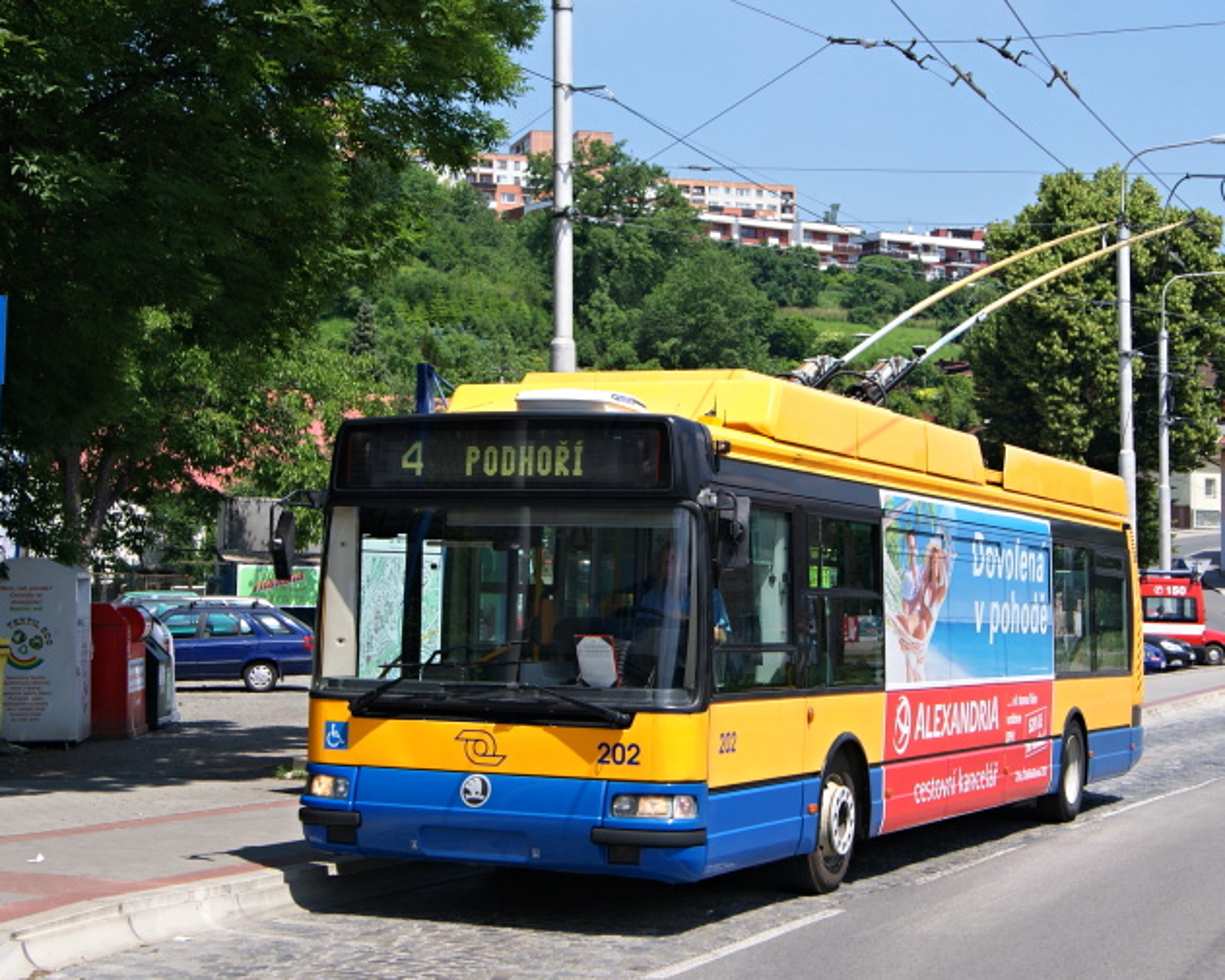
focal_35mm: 126
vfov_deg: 12.3
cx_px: 633
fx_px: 4560
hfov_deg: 15.3
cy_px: 443
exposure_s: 1/320
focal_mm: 55
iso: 100
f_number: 7.1
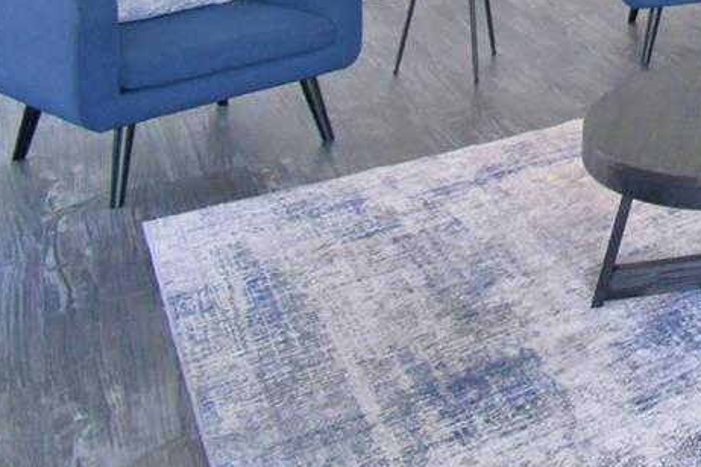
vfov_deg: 21.2
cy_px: -264
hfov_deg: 25.1
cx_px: 1132
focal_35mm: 52
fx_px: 1012
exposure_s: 1/125
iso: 320
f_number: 4.5
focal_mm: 10
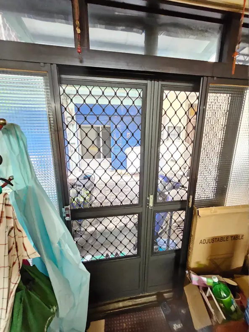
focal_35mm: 23
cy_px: 166
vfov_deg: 73.9
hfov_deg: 58.9
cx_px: 124
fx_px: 220
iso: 1600
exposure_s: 1/24
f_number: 1.7
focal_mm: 6.3
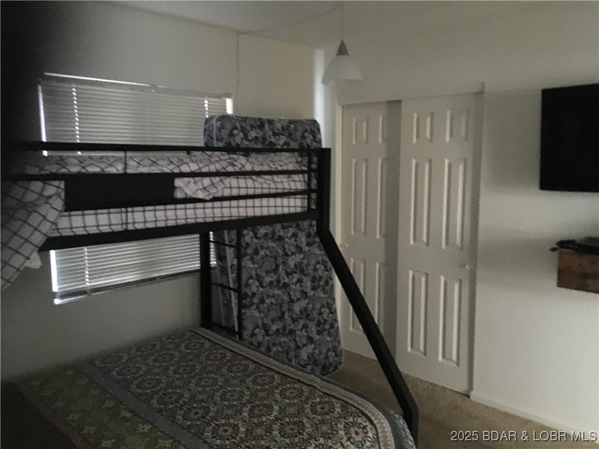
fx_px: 502
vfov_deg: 48.2
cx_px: 300
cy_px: 224
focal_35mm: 29
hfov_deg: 61.7
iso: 1000
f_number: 2.2
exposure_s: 1/15
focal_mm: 4.15
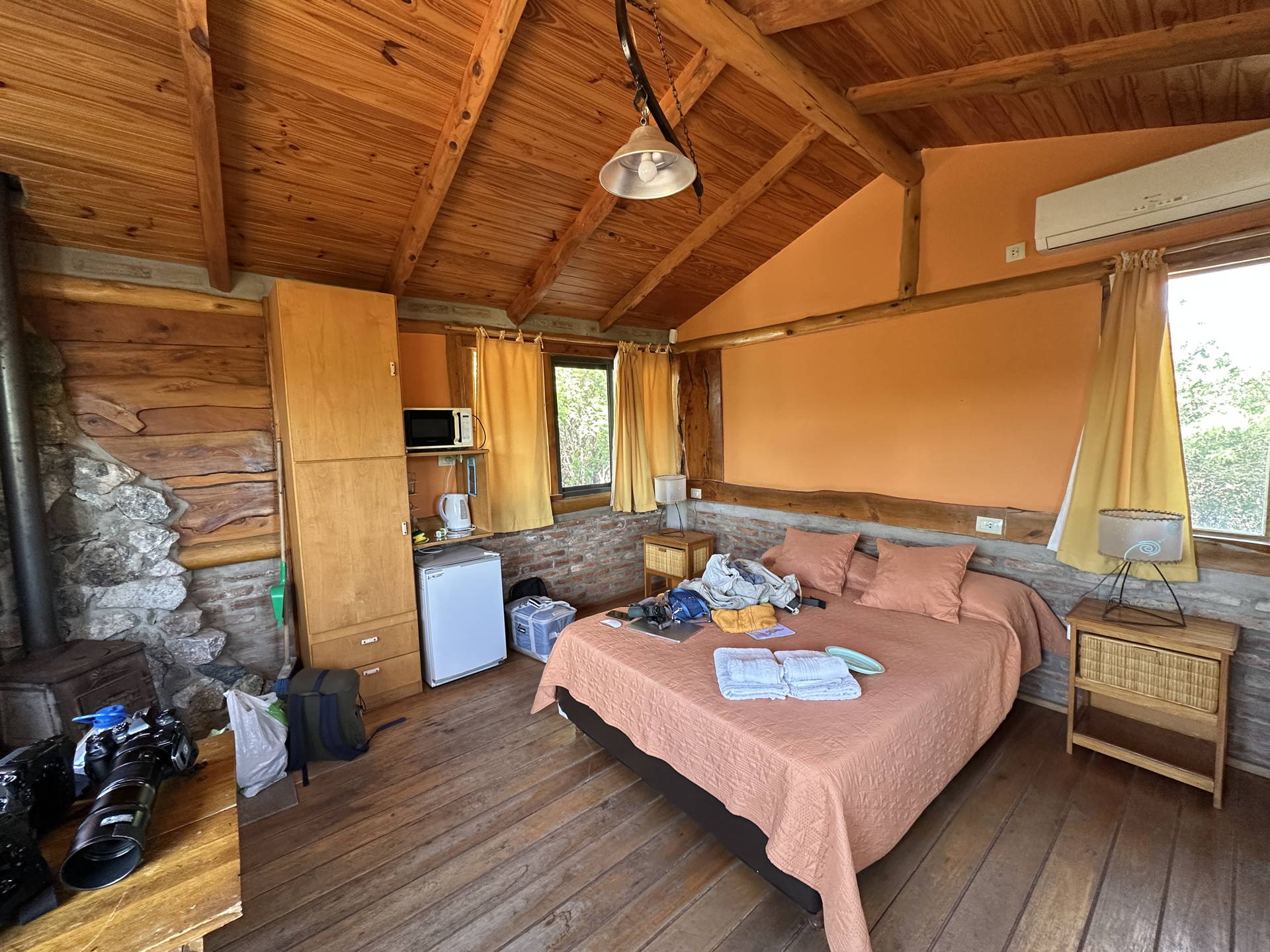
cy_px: 476
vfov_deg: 85.7
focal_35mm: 14
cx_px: 635
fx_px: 514
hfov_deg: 102.1
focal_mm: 2.22
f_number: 2.2
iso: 200
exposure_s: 1/99
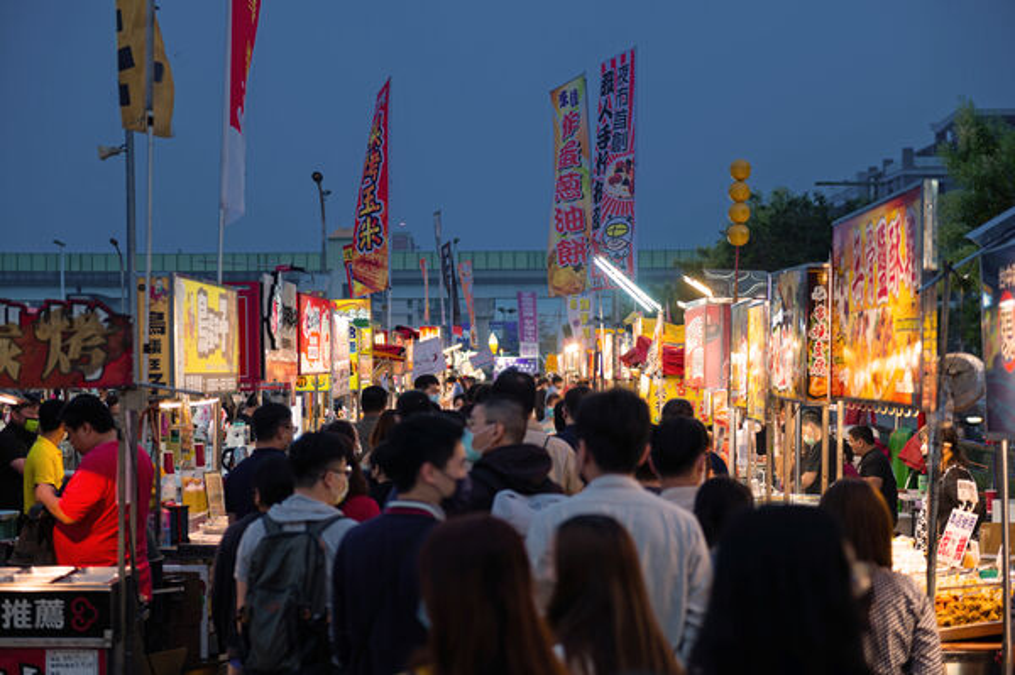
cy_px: 338
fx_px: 1972
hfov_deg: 28.9
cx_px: 508
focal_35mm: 70
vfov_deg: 19.4
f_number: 2.8
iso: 100
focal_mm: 70
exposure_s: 1/50
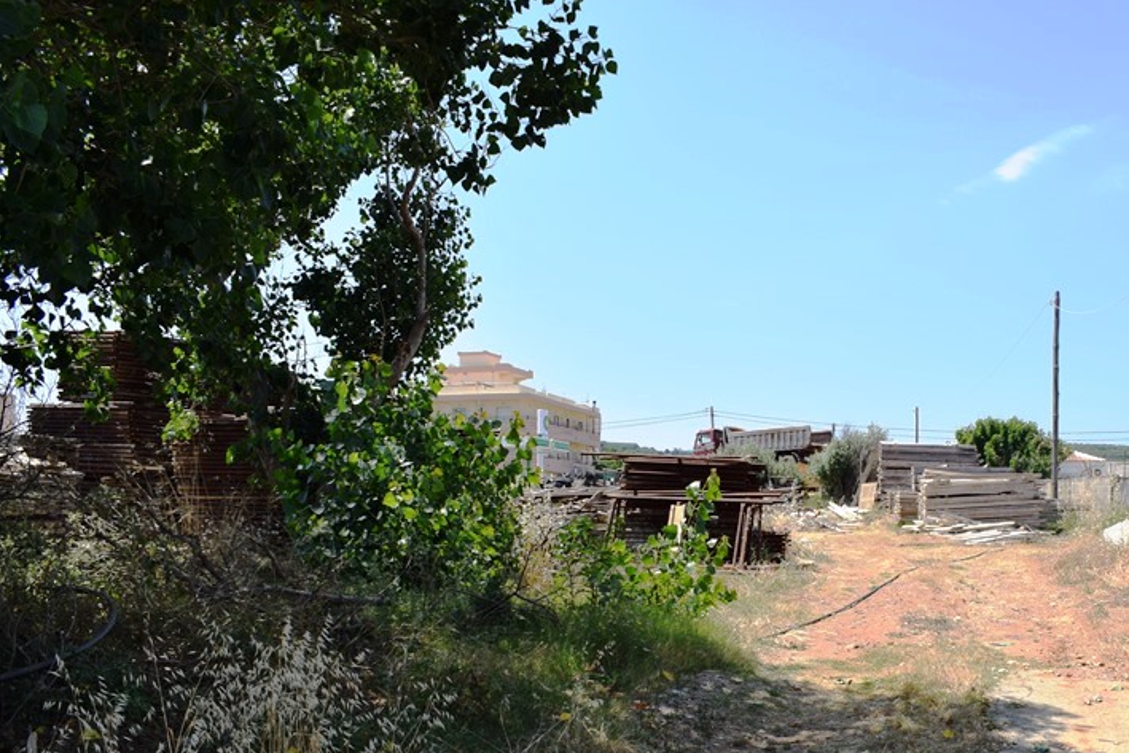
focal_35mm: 39
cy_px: 518
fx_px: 1223
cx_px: 713
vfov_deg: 33.8
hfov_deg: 49.0
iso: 100
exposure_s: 1/200
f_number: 9
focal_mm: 18
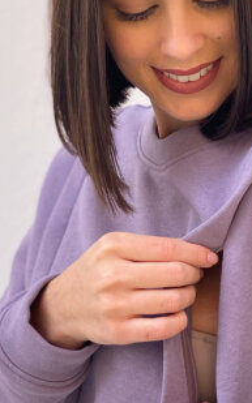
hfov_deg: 12.2
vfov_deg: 19.5
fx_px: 1176
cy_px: 190
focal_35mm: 107
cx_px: 168
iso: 25
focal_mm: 6
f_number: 2
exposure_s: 1/122
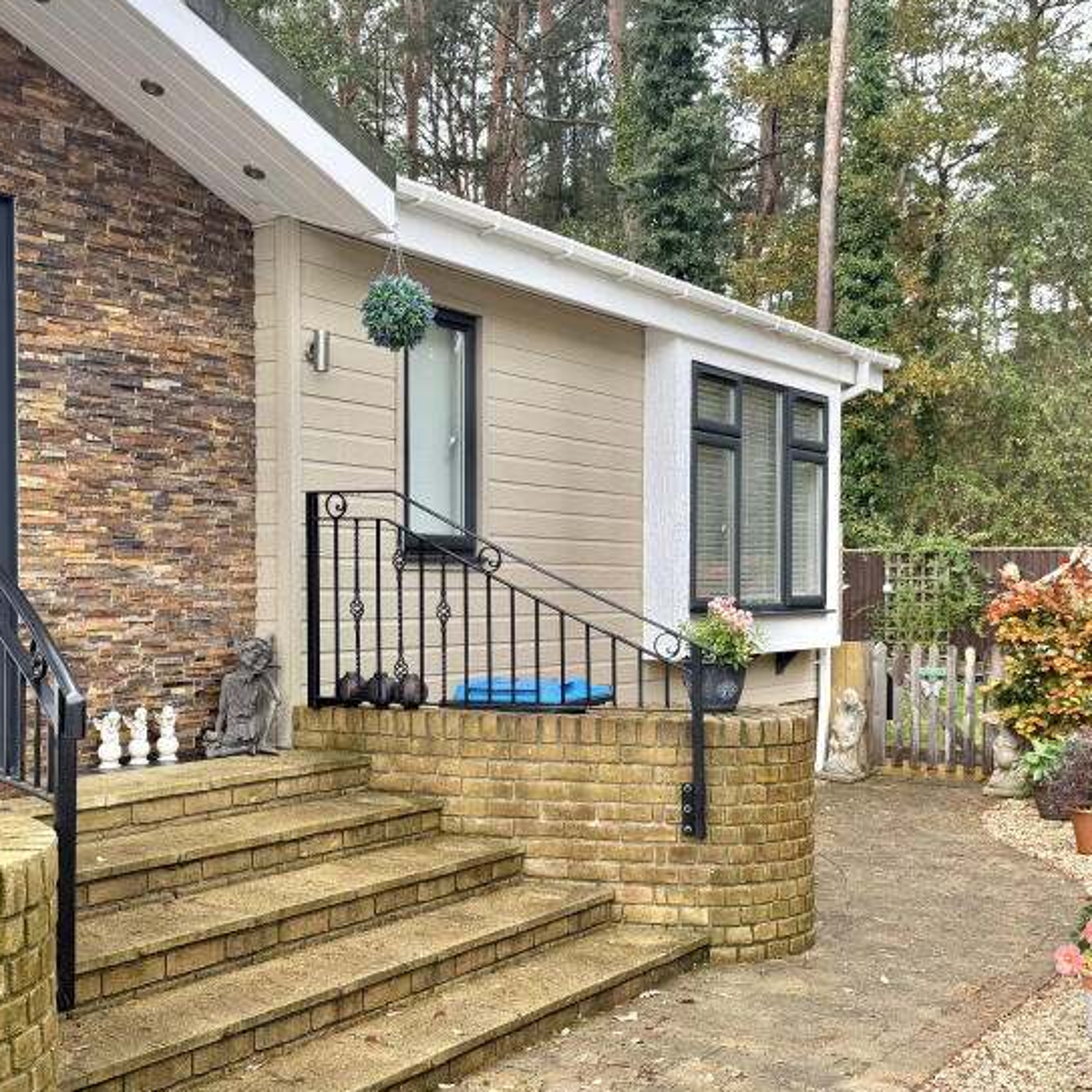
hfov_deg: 41.8
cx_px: 593
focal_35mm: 40
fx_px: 1428
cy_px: 621
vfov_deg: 41.8
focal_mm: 6.76
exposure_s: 1/551
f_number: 1.78
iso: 80
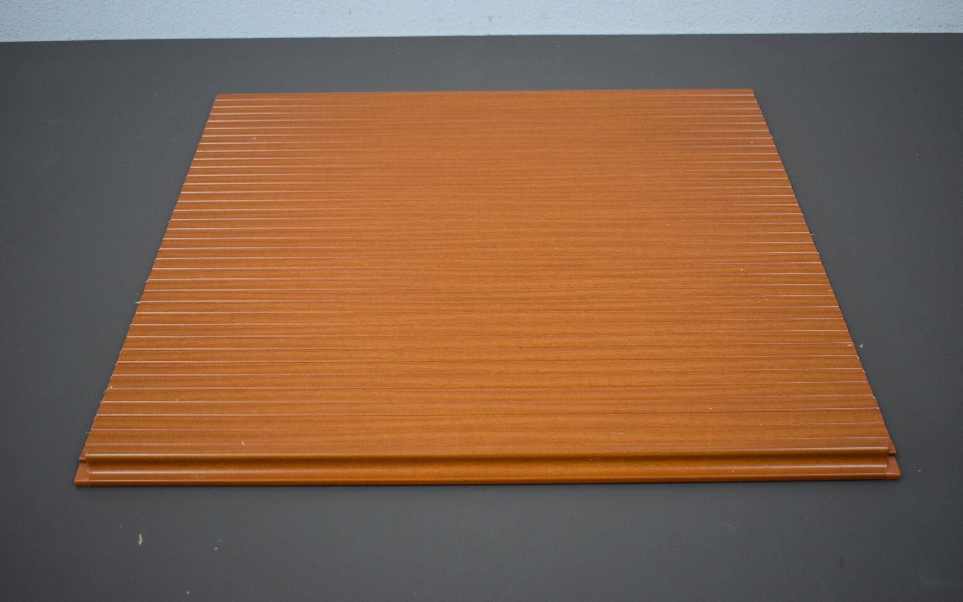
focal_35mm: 43
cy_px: 290
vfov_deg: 30.2
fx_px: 1116
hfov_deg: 46.7
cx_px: 488
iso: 800
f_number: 4
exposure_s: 1/250
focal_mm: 27
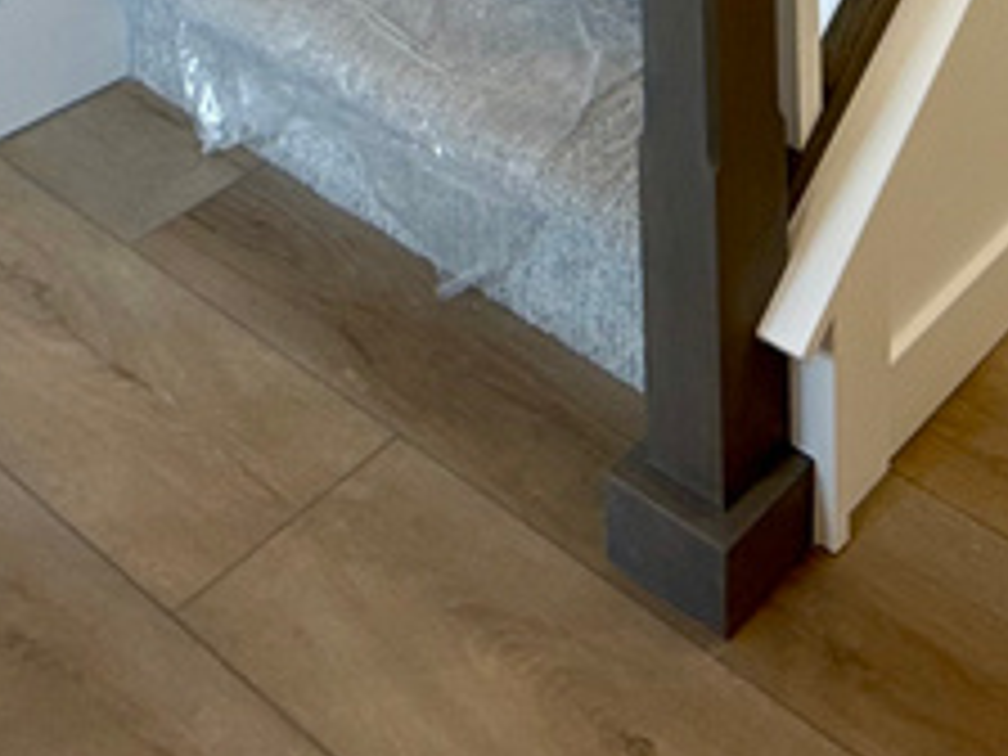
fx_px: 1864
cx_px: 1008
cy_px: -806
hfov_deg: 28.4
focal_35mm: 64
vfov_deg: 16.6
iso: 50
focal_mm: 2.22
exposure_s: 1/60
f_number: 2.2
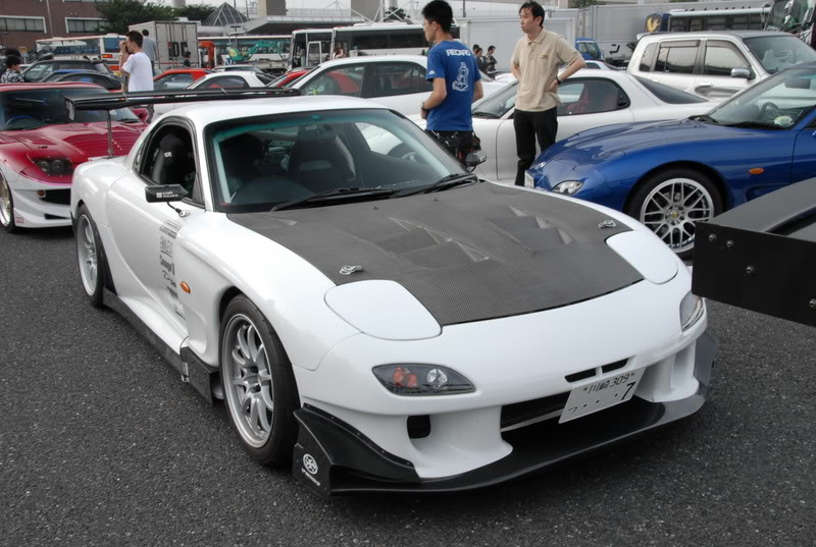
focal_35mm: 36
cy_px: 274
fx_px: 818
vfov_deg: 37.0
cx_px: 408
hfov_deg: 53.0
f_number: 16
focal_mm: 24
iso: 400
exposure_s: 1/30
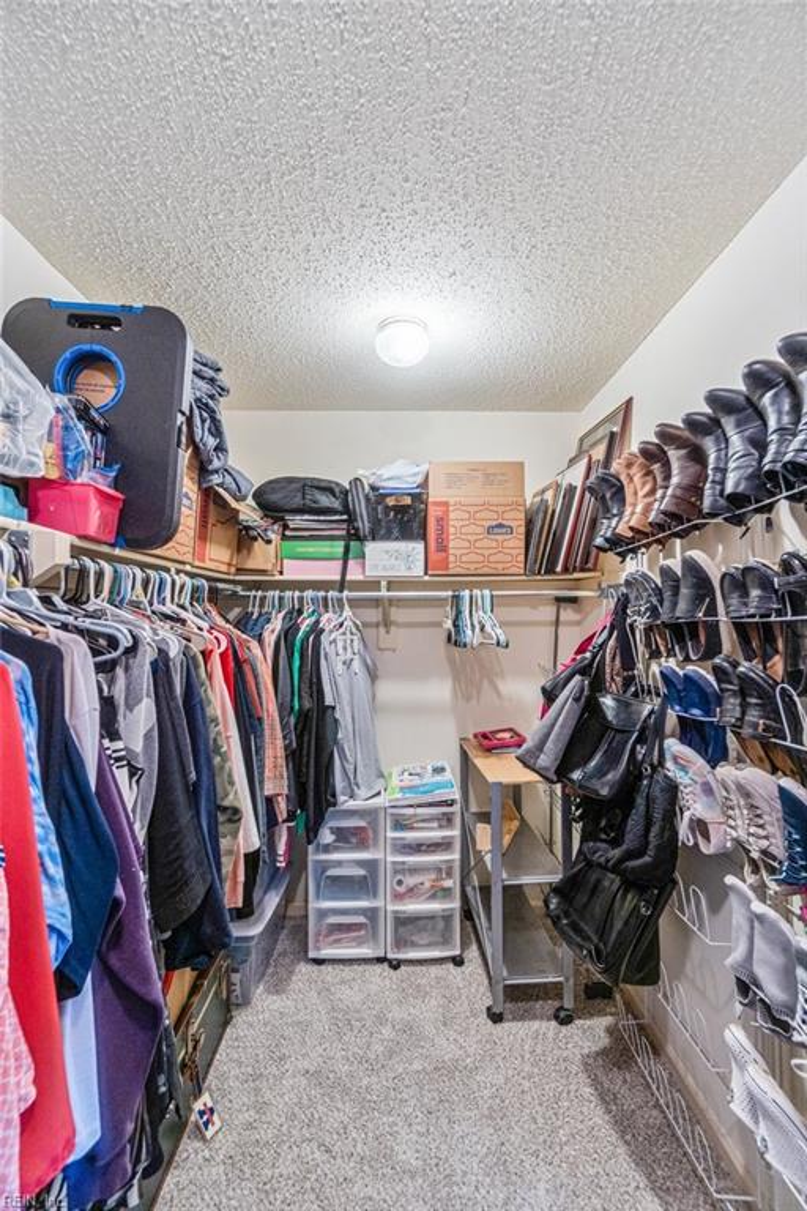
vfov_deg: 100.4
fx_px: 504
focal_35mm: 15
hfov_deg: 77.3
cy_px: 606
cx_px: 404
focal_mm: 10
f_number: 5
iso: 320
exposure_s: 1/5
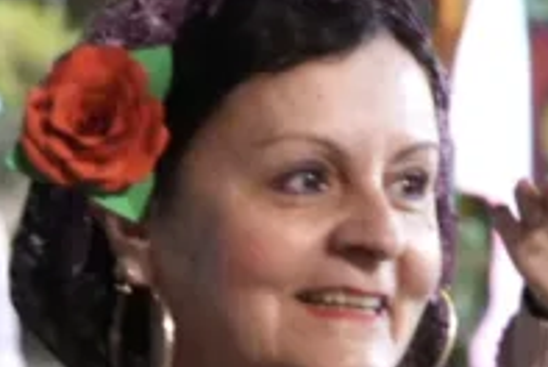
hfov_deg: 11.3
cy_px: 411
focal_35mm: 182
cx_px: 195
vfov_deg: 7.5
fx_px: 2775
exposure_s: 1/160
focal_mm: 35
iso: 12800
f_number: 2.2
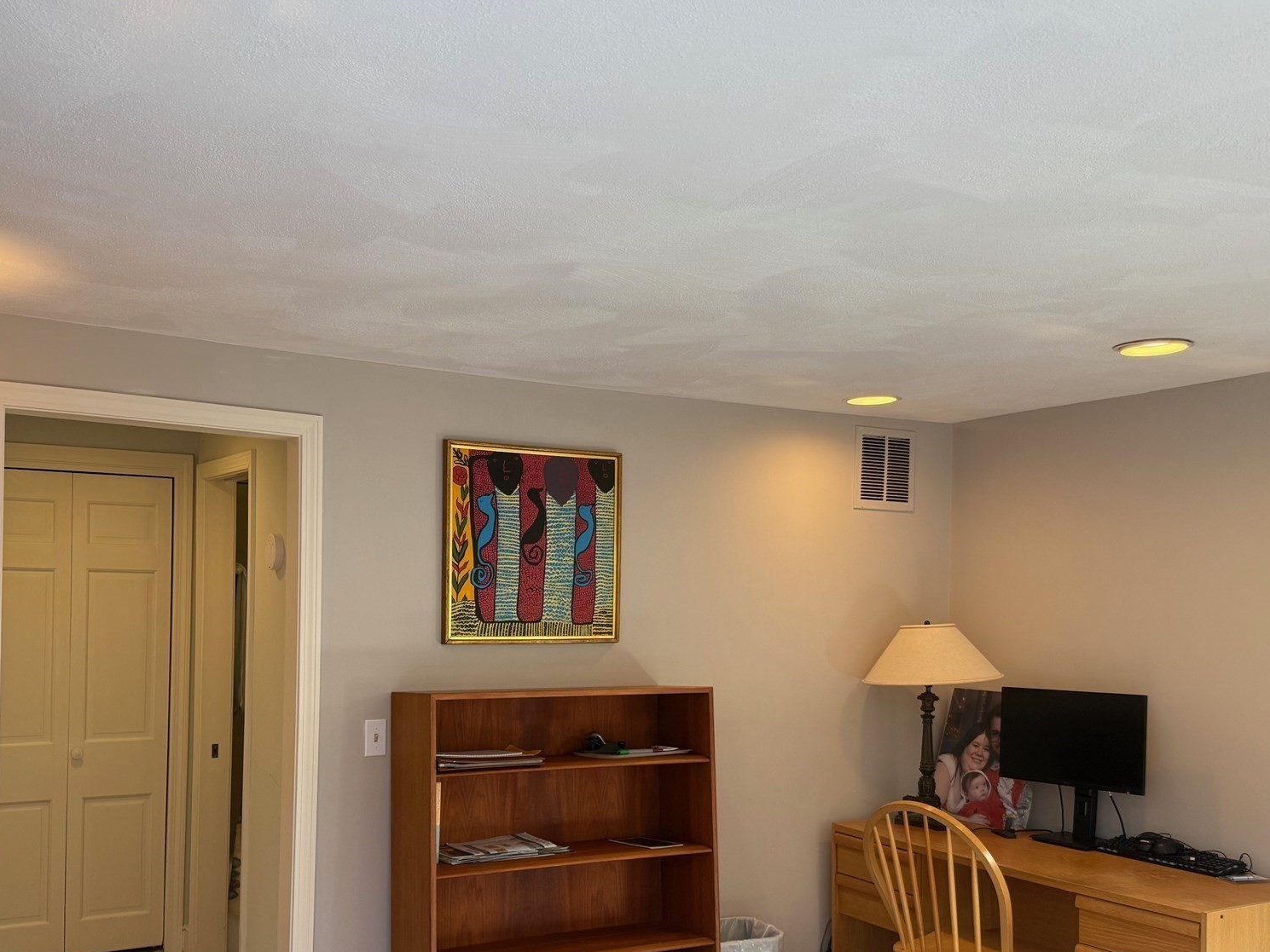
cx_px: 537
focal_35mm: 33
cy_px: 589
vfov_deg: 42.7
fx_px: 1211
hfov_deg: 55.1
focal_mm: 6.76
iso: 160
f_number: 1.78
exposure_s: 1/120
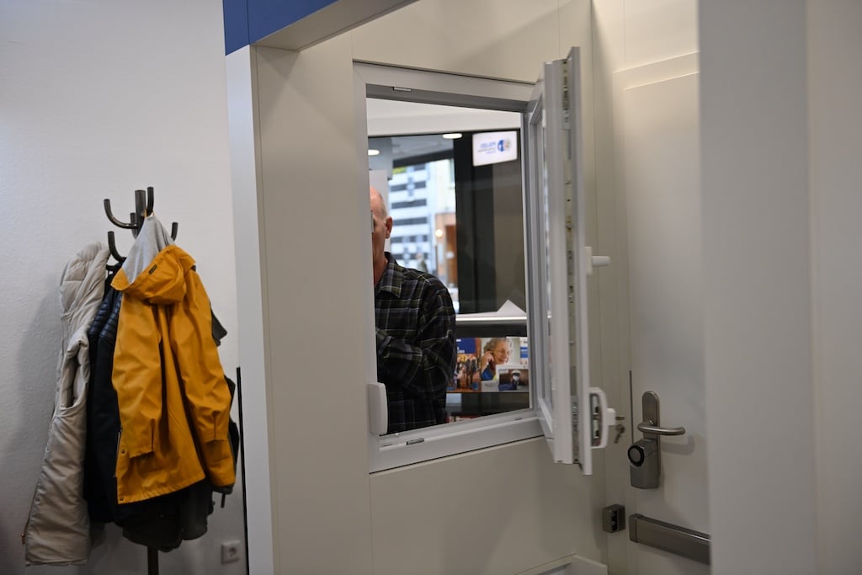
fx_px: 862
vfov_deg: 36.9
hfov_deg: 53.1
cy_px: 288
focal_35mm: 36
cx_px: 431
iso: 500
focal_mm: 36
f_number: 2.8
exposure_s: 1/100
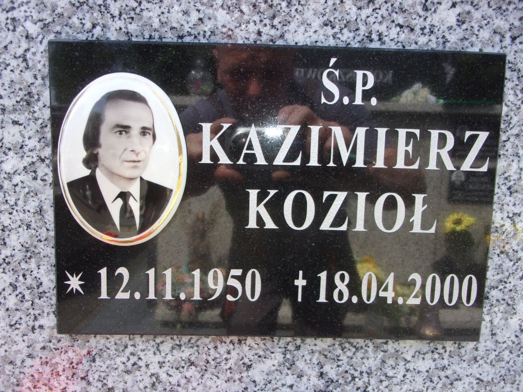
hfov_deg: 63.4
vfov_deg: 49.7
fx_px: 423
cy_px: 196
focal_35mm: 28
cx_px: 262
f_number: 3.9
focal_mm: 5.1
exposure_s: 1/140
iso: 80
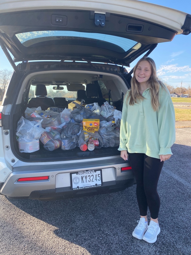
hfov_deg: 53.1
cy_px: 128
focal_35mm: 26
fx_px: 191
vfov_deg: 67.3
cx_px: 96
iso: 32
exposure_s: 1/460
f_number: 1.8
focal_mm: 4.25
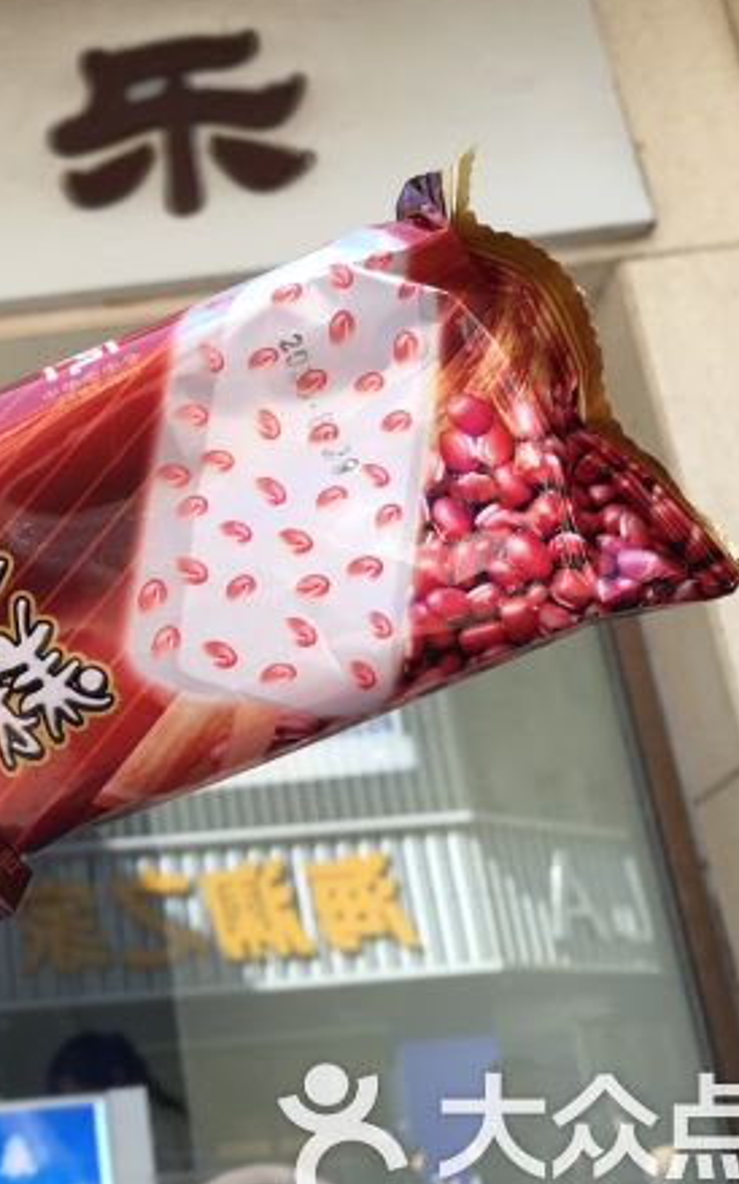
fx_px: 1581
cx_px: 11
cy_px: 560
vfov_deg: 41.1
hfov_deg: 25.1
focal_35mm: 49
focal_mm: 4.15
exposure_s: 1/129
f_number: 2.2
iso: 25
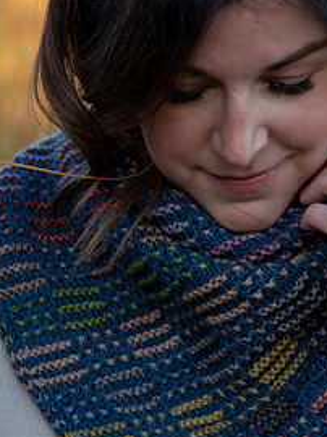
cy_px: 193
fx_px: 2473
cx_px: 231
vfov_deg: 10.1
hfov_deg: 7.6
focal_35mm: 196
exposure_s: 1/80
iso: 125
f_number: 6.3
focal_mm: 110
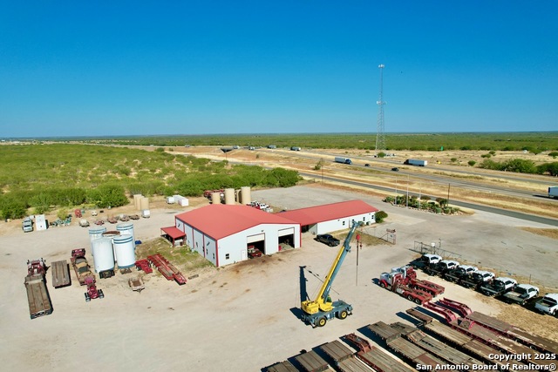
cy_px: 186
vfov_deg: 57.3
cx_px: 279
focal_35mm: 22
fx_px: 341
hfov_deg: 78.6
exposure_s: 1/3200
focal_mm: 8.38
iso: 110
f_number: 2.8
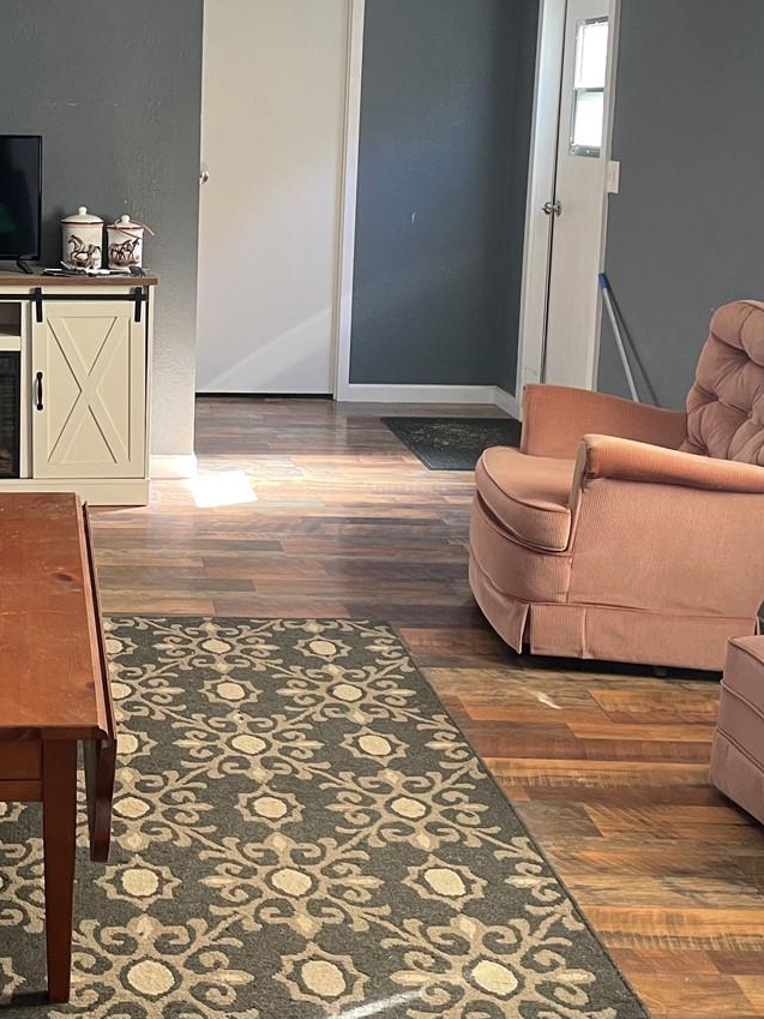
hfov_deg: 28.6
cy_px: 337
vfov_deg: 38.5
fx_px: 1442
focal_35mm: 49
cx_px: 85
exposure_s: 1/60
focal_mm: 4.2
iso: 160
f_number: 1.6
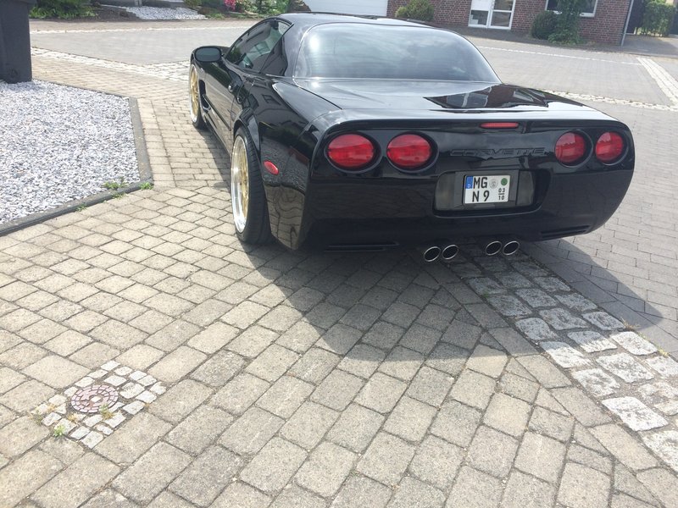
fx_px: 568
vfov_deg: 48.2
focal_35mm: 29
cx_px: 339
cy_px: 254
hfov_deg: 61.7
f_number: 2.2
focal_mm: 4.15
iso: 32
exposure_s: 1/1325
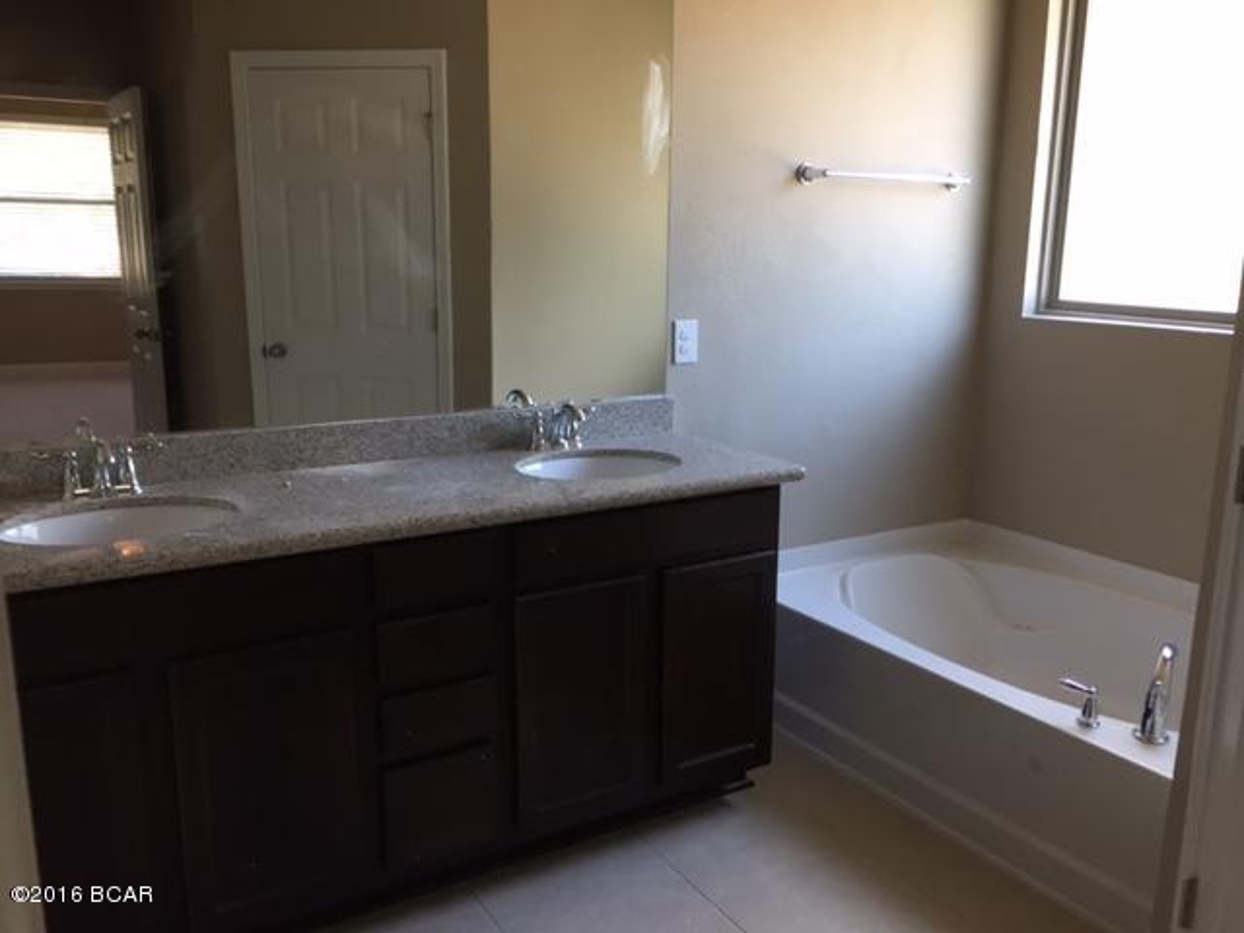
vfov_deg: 48.2
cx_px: 622
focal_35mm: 29
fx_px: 1042
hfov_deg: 61.7
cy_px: 466
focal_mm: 4.15
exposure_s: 1/30
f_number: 2.2
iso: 64
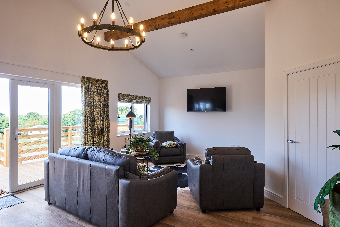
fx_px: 198
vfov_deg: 59.5
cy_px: 114
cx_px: 170
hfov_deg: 81.2
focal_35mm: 21
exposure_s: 1/8
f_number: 9
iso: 125
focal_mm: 13.8
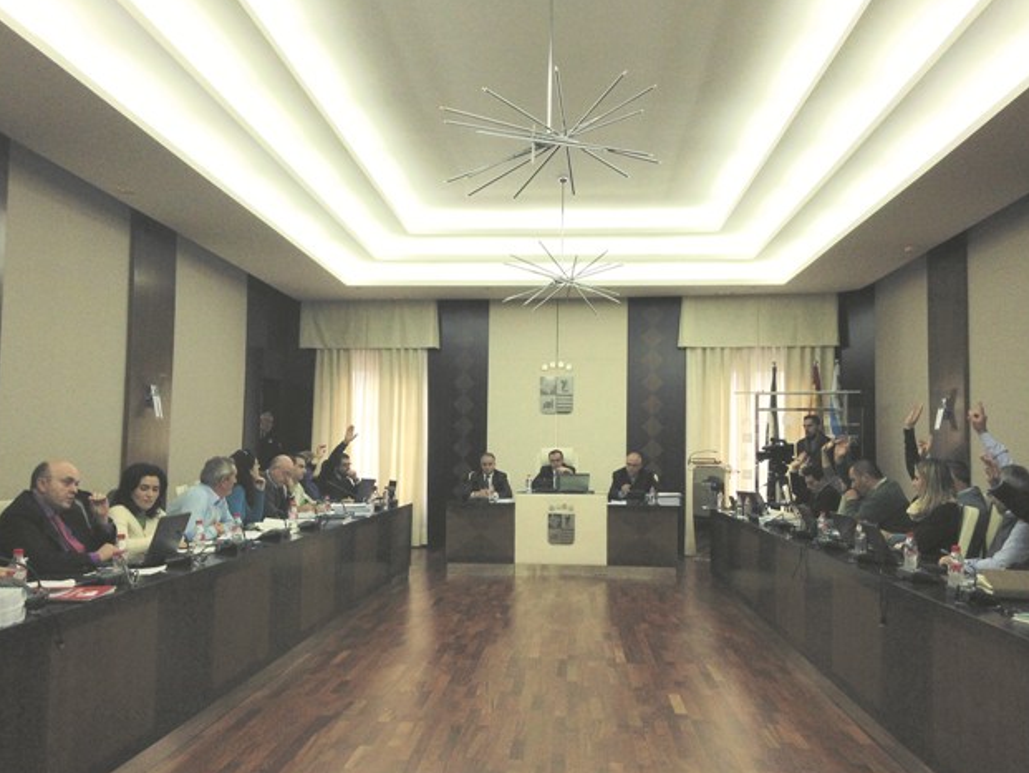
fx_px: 1011
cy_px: 390
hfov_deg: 53.9
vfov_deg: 41.8
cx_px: 515
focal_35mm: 34
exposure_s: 1/120
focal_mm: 4.12
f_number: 2.4
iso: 80
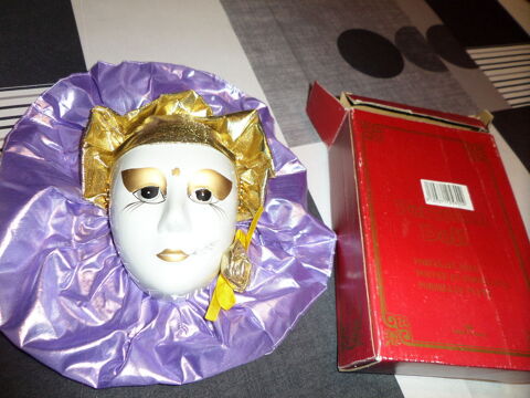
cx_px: 265
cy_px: 199
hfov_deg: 71.6
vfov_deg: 56.8
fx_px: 367
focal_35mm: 24
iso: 100
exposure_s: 1/20
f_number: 3.1
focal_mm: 4.3
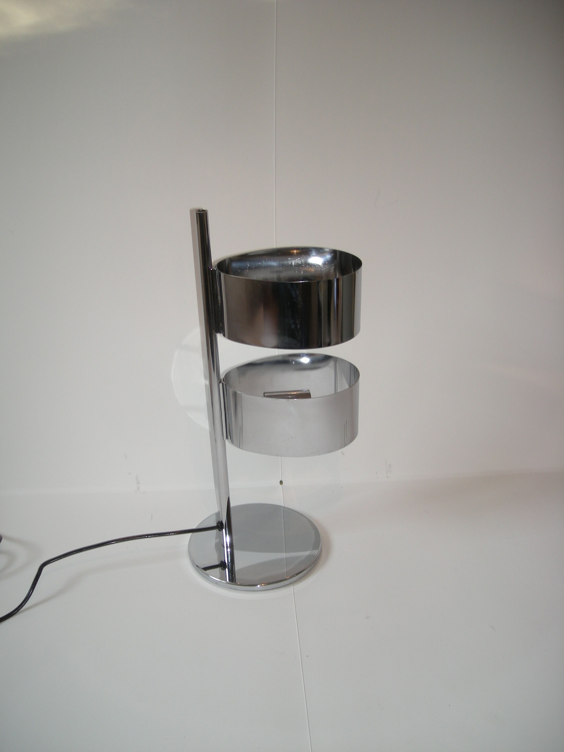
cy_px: 376
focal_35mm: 35
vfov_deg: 52.6
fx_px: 760
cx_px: 282
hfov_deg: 40.7
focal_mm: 5.7
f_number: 2.8
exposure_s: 1/50.2
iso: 50
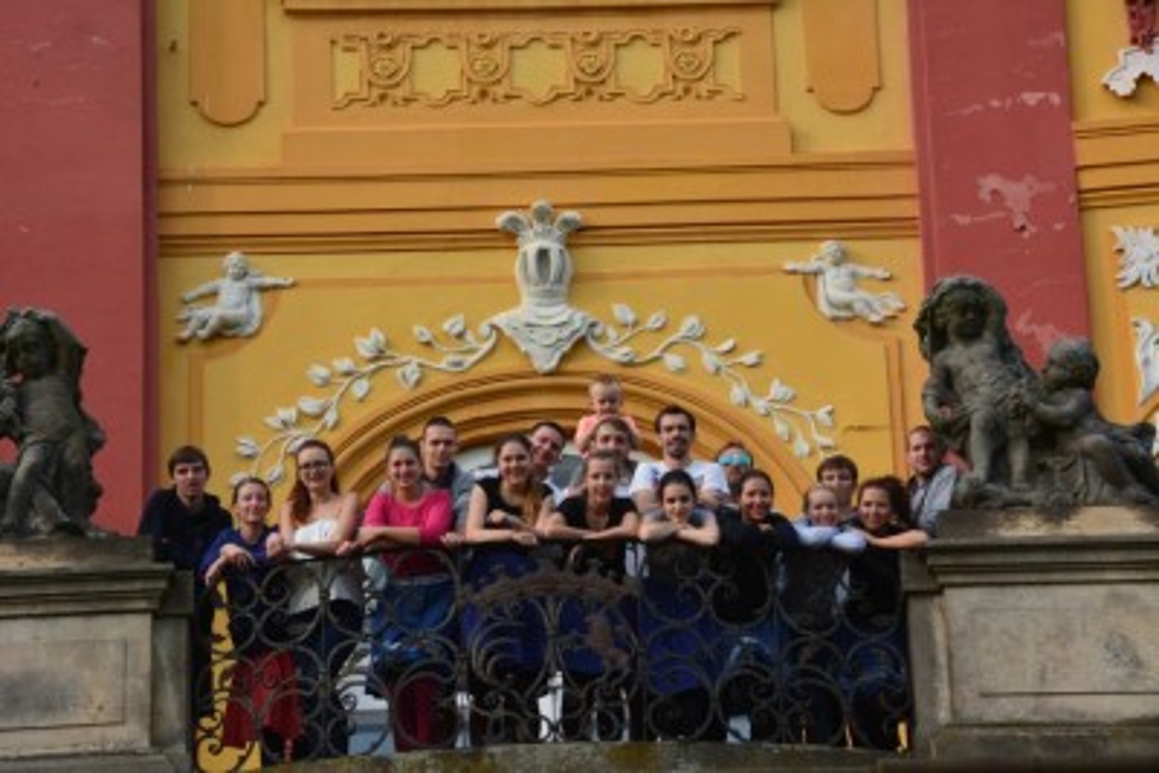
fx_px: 4589
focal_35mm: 142
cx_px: 580
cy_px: 386
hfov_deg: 14.4
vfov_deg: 9.6
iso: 200
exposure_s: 1/100
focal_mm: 95
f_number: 11
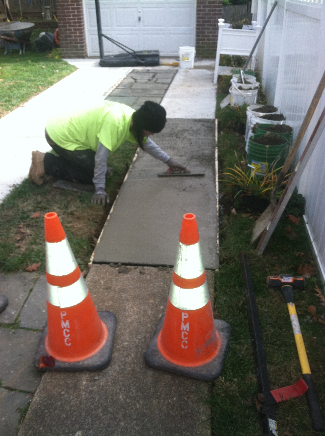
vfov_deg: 52.7
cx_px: 162
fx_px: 439
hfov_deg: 40.6
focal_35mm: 35
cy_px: 218
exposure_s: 1/275
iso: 80
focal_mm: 3.85
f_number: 2.8
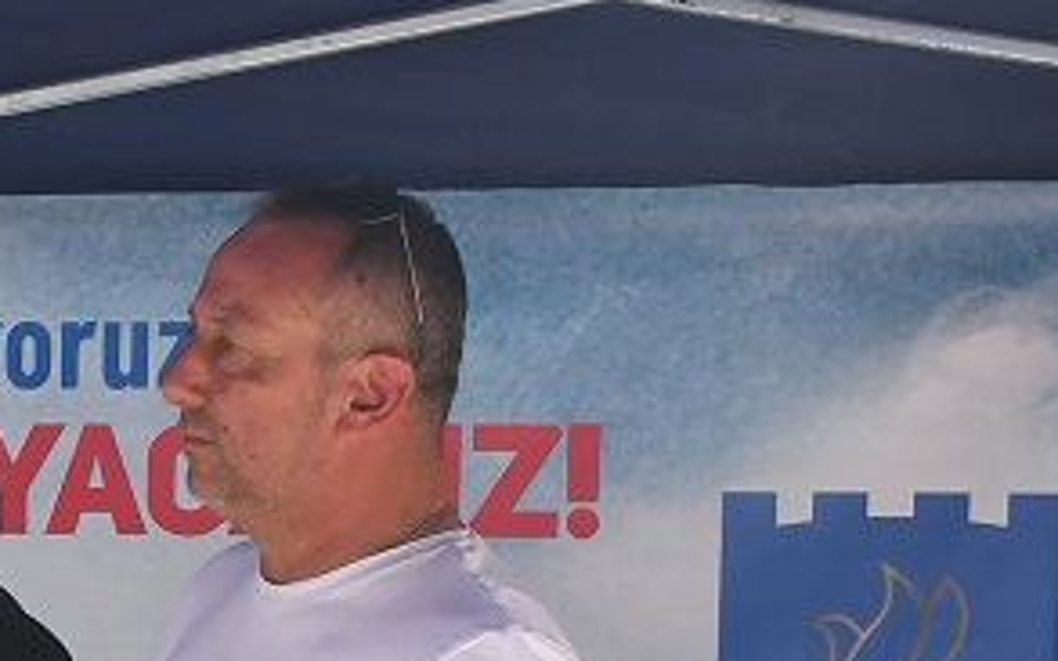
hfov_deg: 10.6
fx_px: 5449
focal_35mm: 189
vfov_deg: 6.8
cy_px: 1062
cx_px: -672
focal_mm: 26
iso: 1000
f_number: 7.1
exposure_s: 1/250
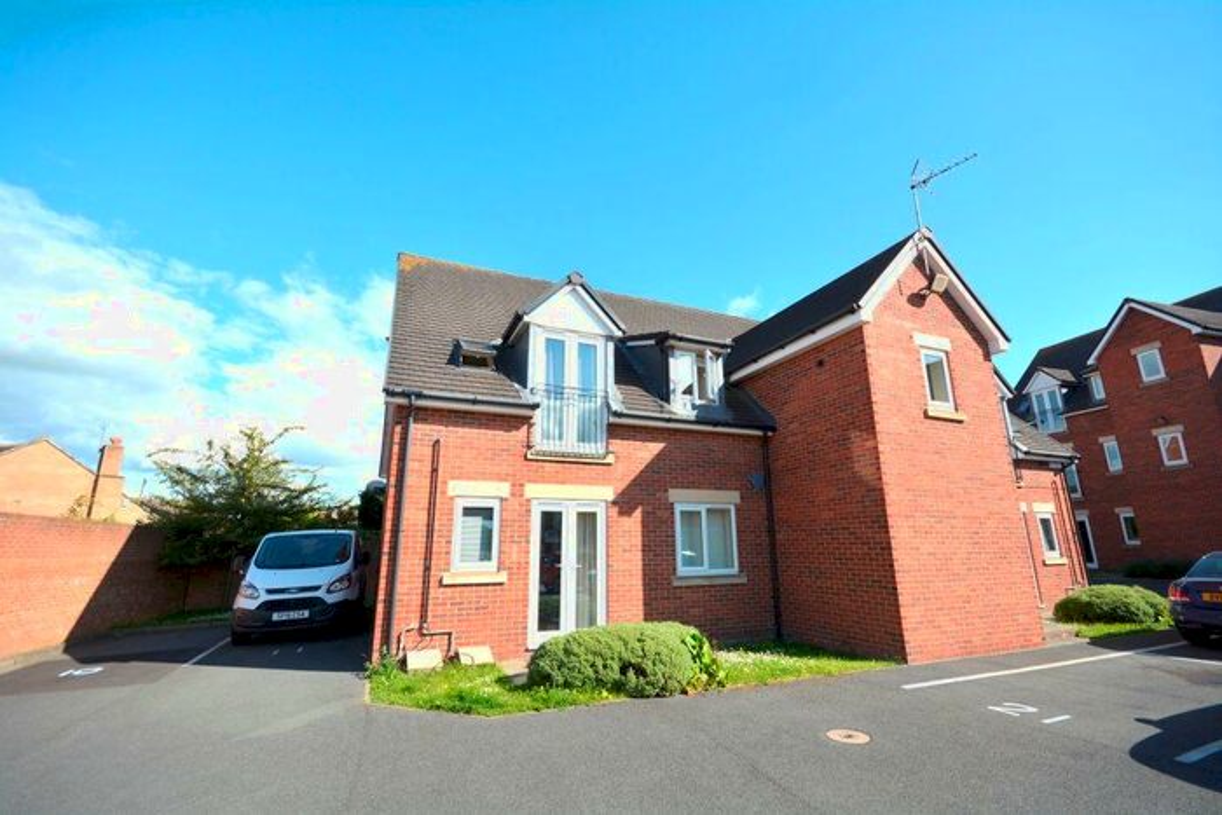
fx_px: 509
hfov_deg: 100.4
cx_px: 611
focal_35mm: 15
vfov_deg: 77.4
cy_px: 408
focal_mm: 10
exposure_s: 1/250
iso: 125
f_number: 8
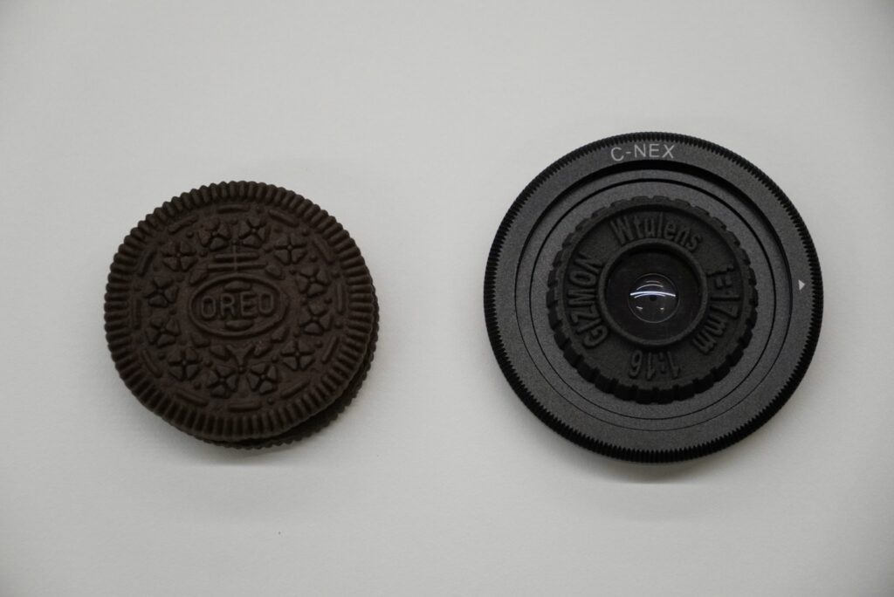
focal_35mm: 135
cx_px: 447
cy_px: 298
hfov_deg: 15.2
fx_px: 3354
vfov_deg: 10.2
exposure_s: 1/160
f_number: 5.6
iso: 1600
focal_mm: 90
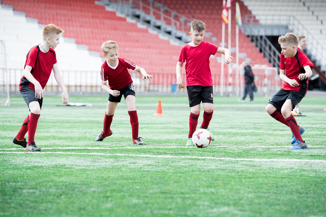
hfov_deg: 11.4
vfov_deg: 7.6
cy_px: 108
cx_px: 163
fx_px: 1629
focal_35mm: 180
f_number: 5
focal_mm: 180
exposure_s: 1/1600
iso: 640
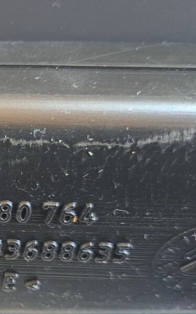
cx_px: -122
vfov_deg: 33.8
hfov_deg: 18.4
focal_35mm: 60
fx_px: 513
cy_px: 198
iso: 800
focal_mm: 5.23
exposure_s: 1/20
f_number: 1.8
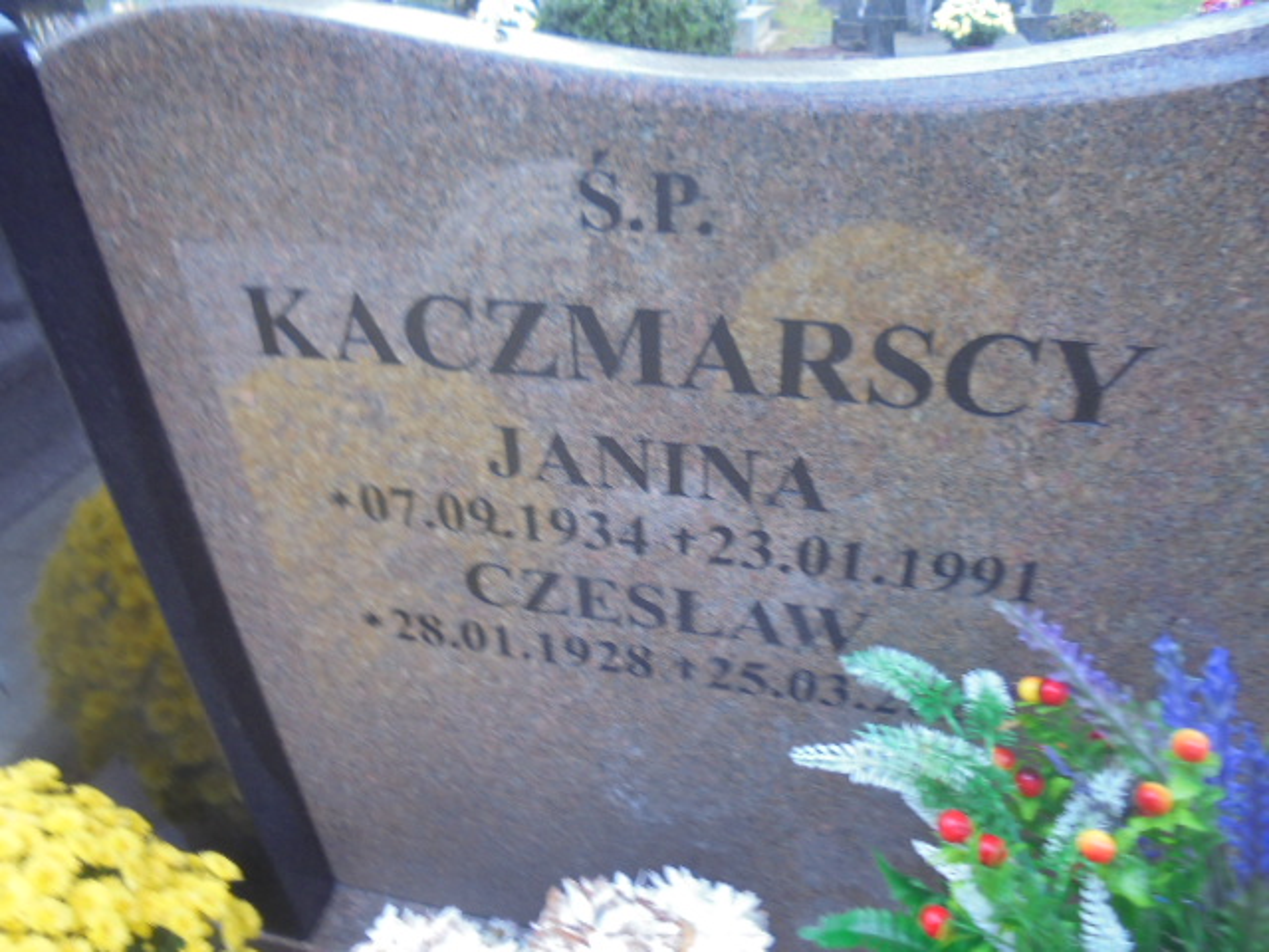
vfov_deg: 53.1
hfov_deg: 67.3
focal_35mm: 26
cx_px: 634
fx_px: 953
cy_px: 476
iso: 100
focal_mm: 4.6
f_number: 3.5
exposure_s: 1/30
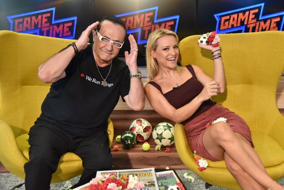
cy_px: 95
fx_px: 347
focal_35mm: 44
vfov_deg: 30.6
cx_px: 142
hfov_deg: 44.5
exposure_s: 1/640
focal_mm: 44
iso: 2000
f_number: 4
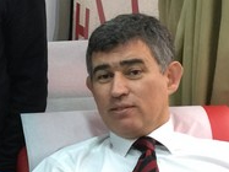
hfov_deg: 17.9
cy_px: 111
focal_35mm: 104
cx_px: -55
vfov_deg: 14.2
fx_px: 688
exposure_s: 1/17
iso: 80
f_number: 2.2
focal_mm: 4.15
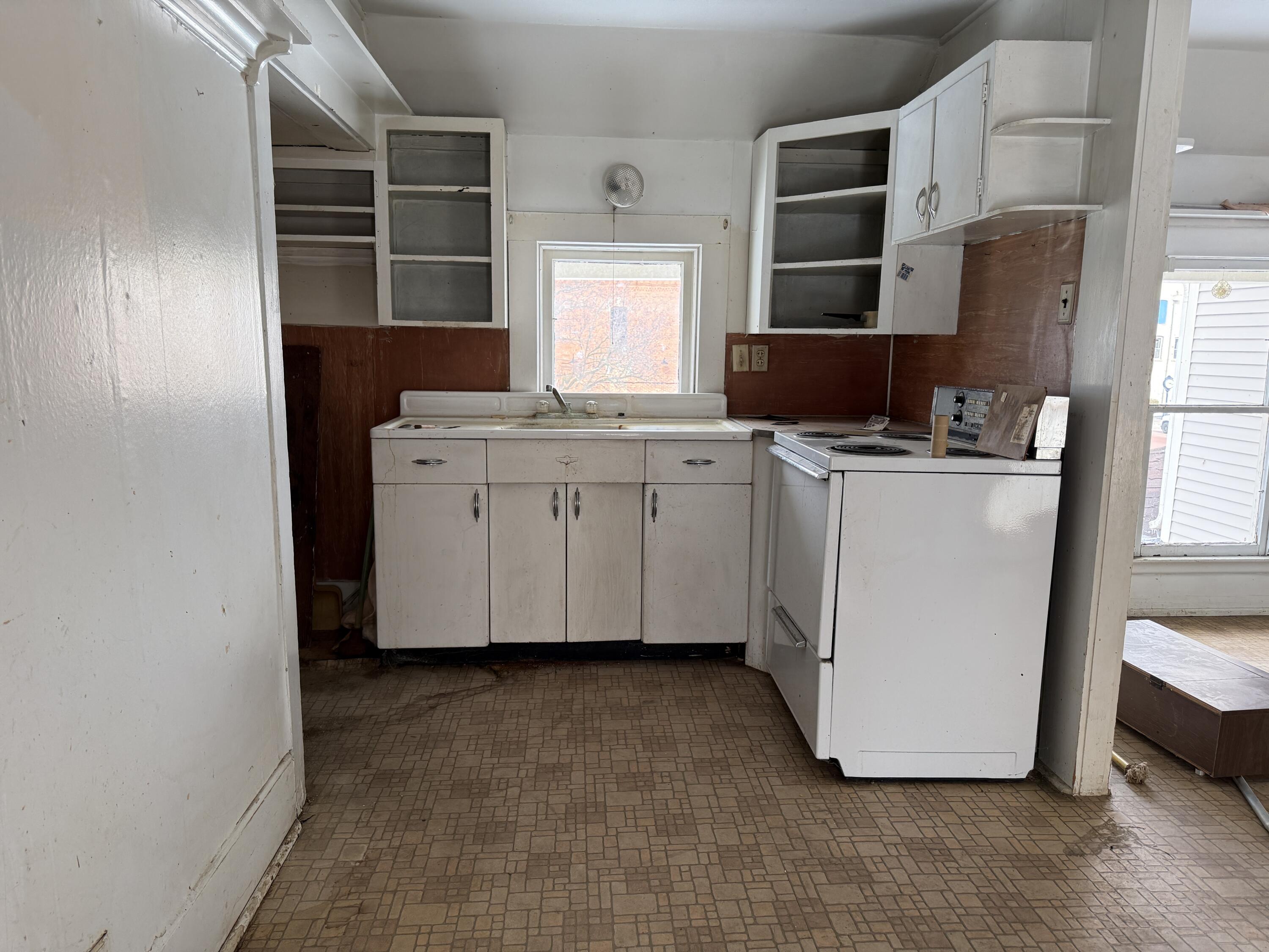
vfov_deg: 56.8
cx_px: 634
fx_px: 880
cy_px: 476
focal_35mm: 24
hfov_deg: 71.6
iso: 160
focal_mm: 6.76
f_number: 1.78
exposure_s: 1/237
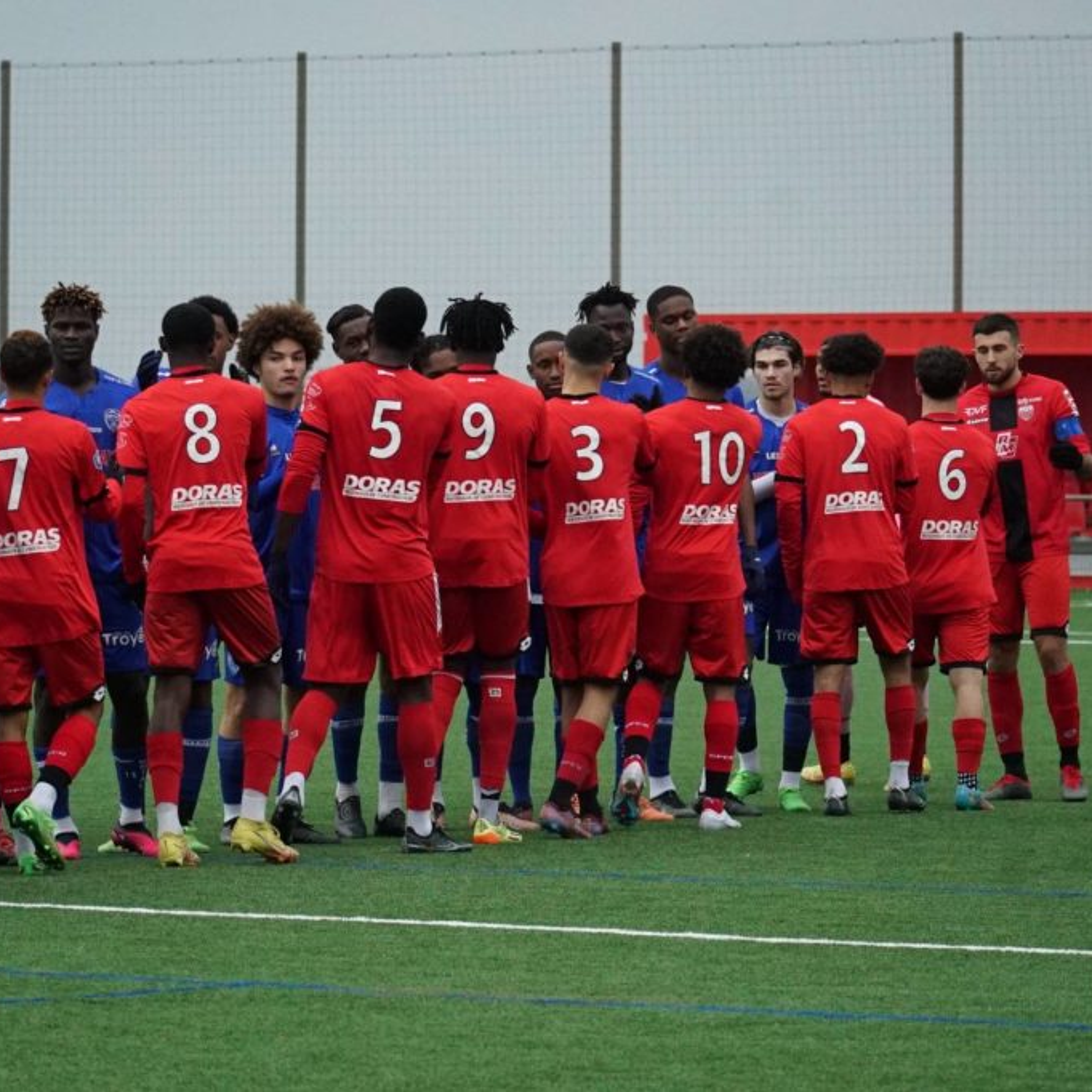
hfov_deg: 7.4
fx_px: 8387
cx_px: 493
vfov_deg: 7.4
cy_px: 546
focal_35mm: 235
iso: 5000
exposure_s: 1/2000
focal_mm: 123
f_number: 5.6
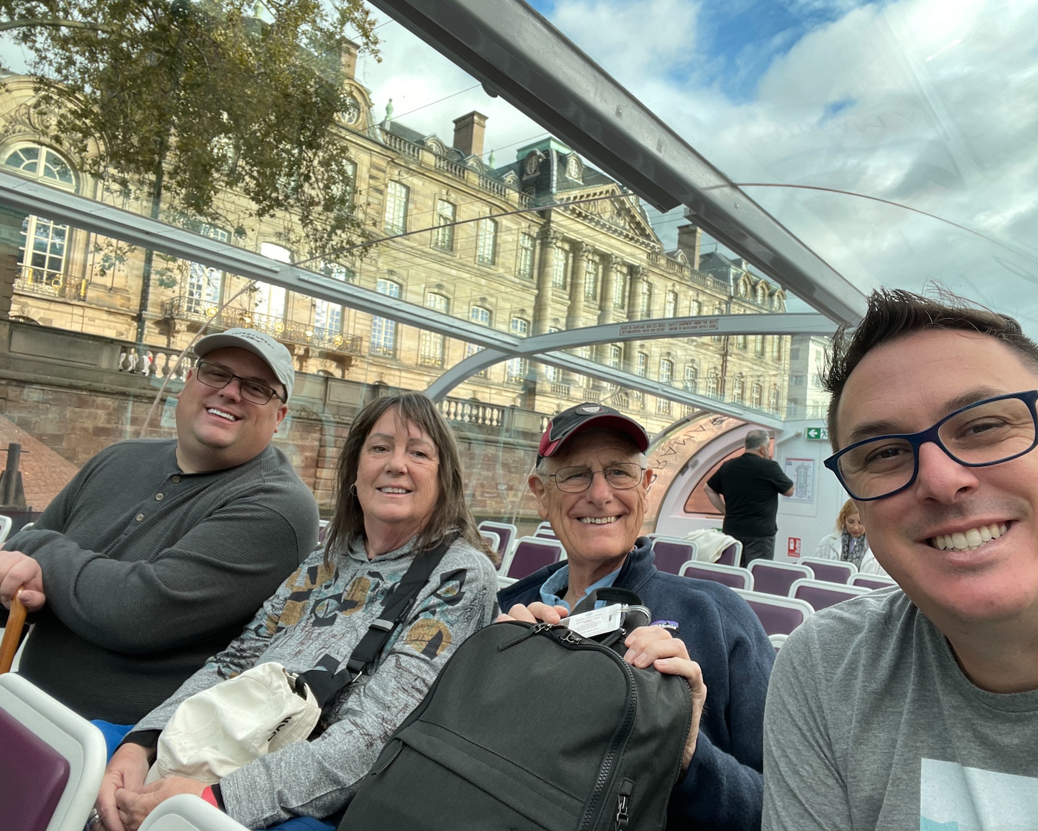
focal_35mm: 24
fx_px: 737
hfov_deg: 70.2
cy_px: 415
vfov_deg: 58.8
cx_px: 543
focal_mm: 2.71
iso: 50
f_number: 2.2
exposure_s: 1/120
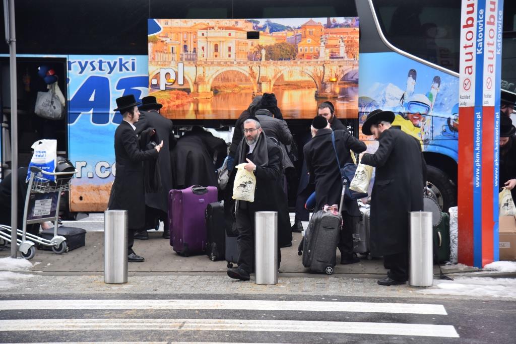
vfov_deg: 16.1
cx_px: 258
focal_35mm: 85
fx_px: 1218
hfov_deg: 23.9
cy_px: 172
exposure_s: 1/250
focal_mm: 85
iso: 200
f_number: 4
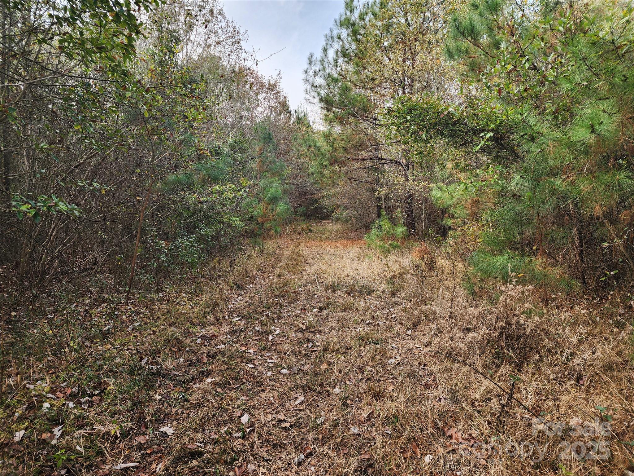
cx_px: 317
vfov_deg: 58.9
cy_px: 238
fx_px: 421
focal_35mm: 23
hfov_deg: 73.9
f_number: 1.8
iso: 32
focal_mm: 6.4
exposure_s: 1/180
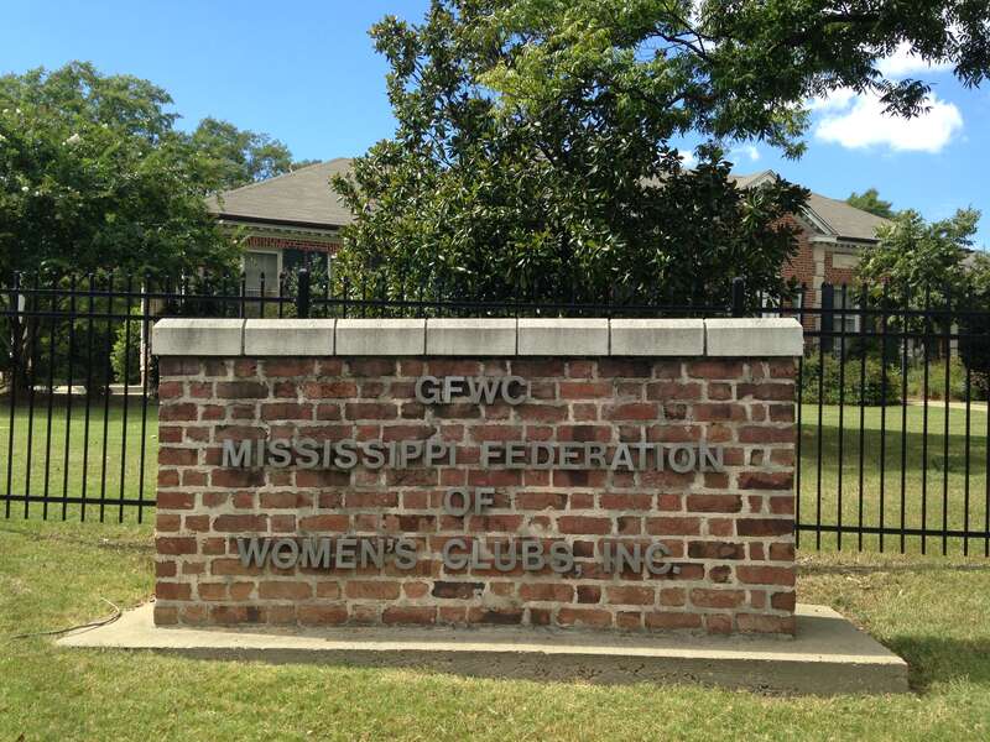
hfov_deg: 55.4
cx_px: 495
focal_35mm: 33
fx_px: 944
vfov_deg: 42.9
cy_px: 371
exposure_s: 1/821
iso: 50
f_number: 2.4
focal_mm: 4.12
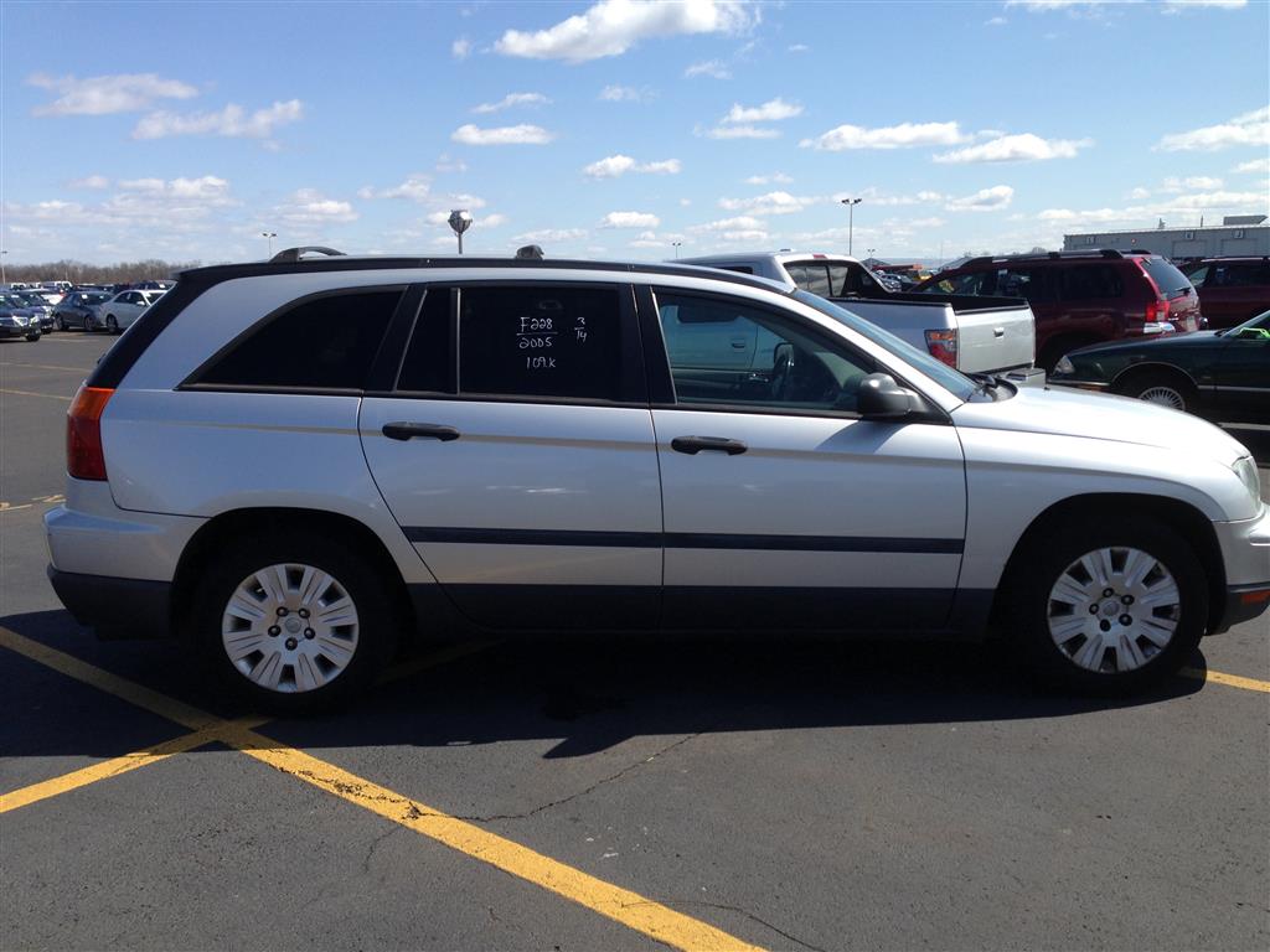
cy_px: 476
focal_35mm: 33
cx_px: 635
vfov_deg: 42.9
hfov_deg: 55.4
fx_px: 1211
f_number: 2.4
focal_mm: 4.13
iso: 50
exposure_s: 1/1466
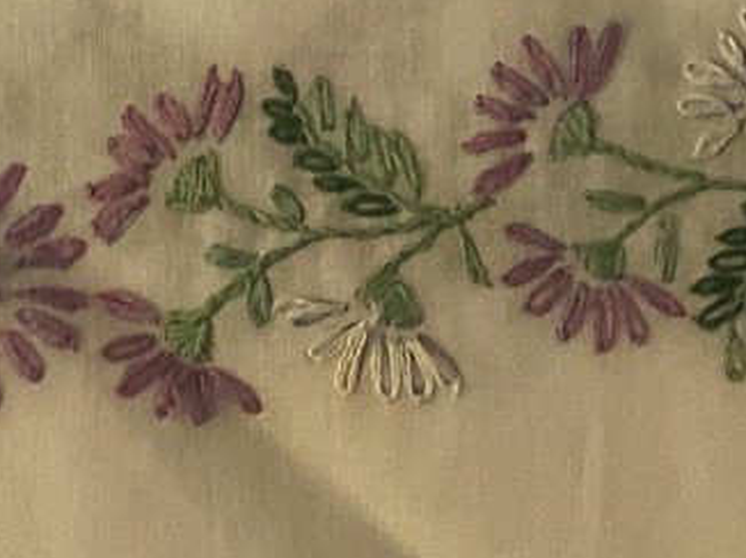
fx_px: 3101
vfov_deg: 10.2
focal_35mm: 144
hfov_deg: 13.2
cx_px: 981
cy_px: 26
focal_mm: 3.3
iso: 160
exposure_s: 1/50
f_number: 2.4
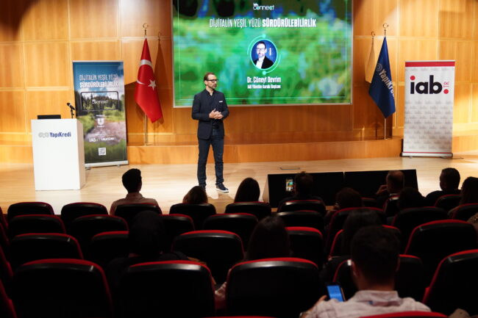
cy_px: 159
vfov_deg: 33.4
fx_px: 531
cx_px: 239
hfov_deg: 48.5
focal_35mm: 40
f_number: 2.8
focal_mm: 27
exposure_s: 1/200
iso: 2000
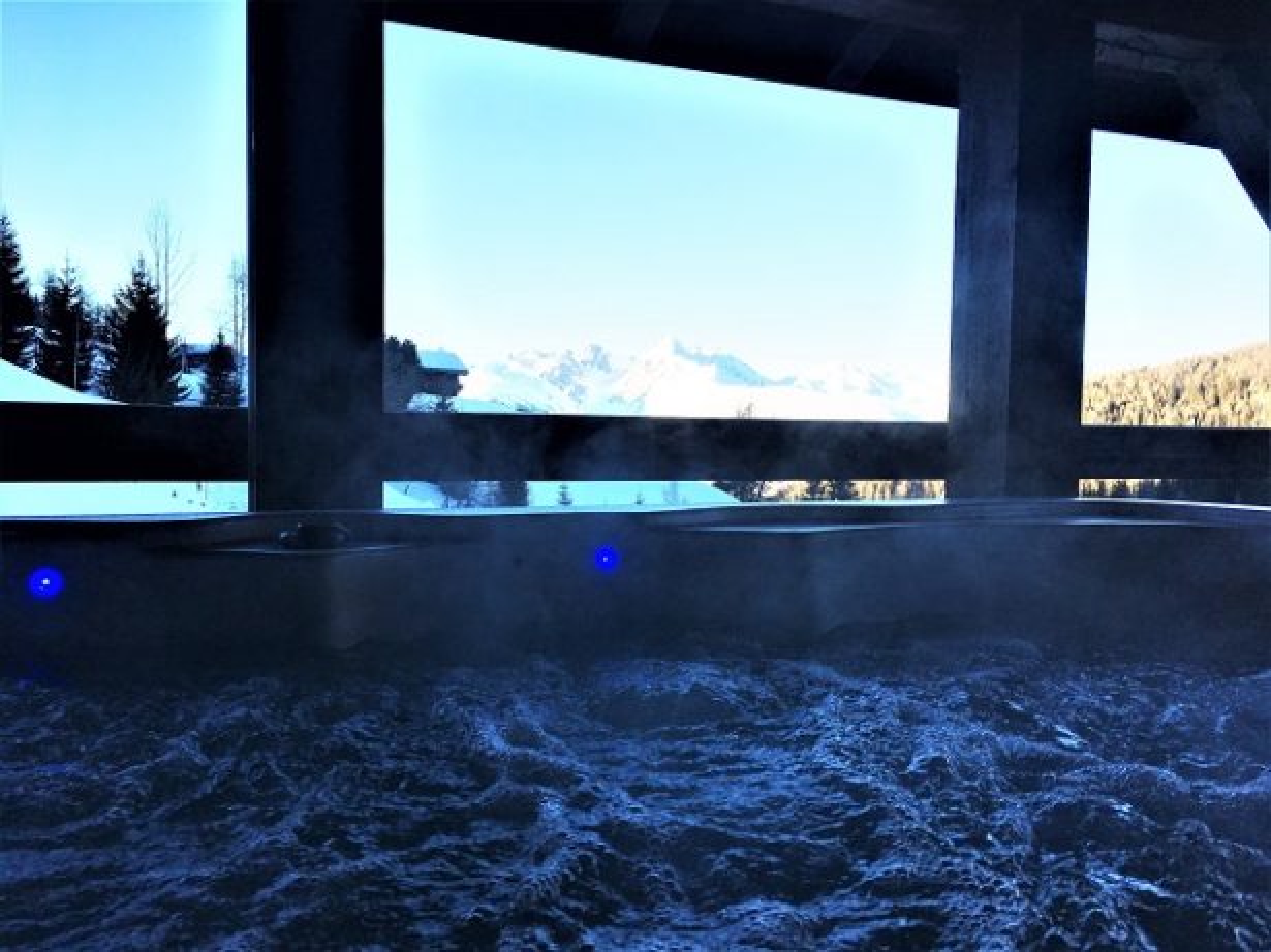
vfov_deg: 48.2
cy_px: 476
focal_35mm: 29
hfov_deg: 61.7
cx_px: 636
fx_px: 1065
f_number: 2.2
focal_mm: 4.15
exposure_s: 1/801
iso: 25
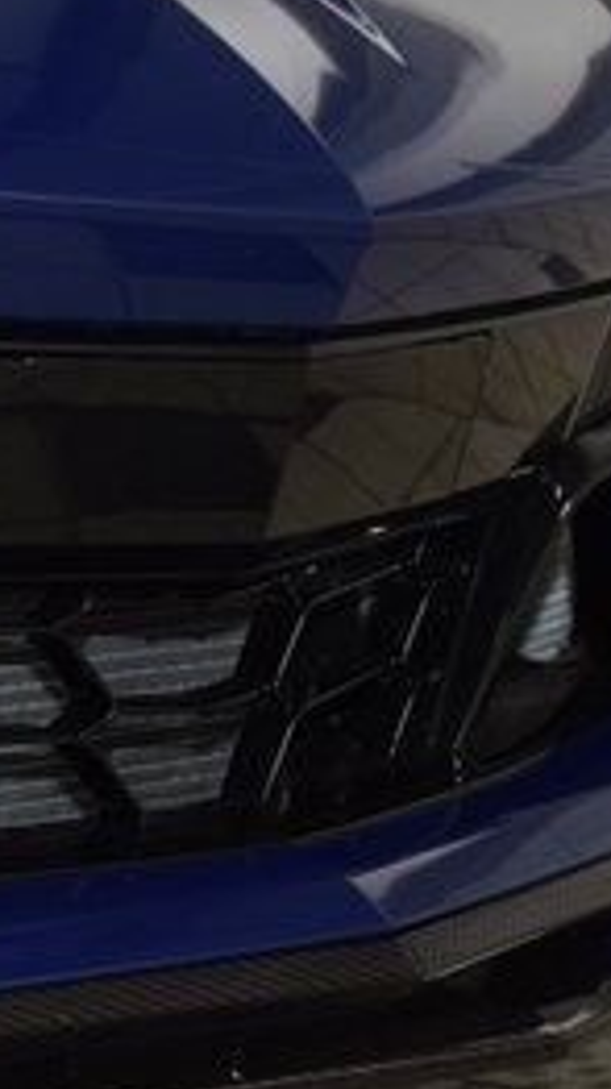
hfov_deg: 9.7
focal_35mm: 123
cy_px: 572
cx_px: -187
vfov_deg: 17.4
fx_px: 3550
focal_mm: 32
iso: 800
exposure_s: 1/80
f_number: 4.8
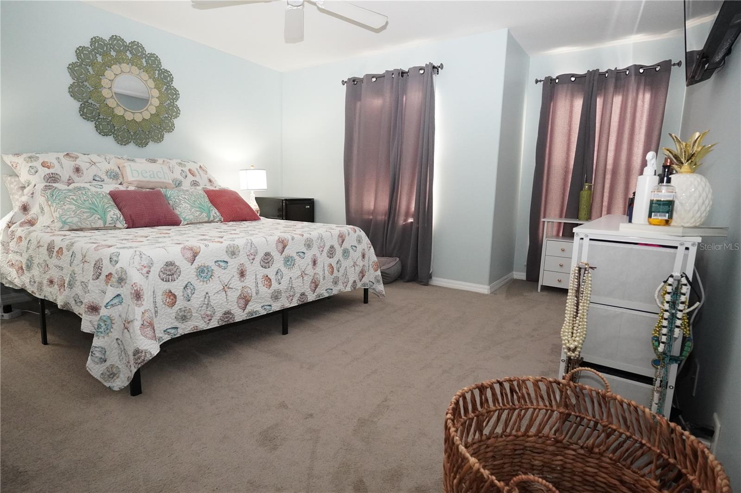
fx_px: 417
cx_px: 370
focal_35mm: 20
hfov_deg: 83.3
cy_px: 246
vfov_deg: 61.3
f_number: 4
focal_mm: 13.5
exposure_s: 1/160
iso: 3200
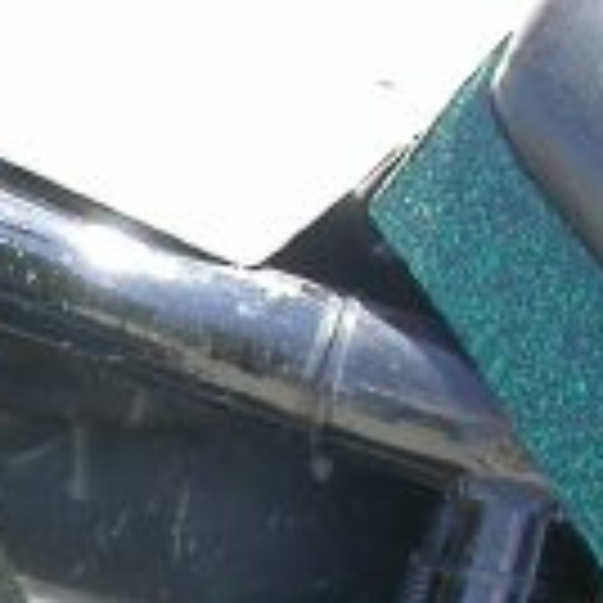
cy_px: 338
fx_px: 8120
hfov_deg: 4.2
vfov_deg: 4.3
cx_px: -639
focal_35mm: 412
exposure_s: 1/89.3
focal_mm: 16.2
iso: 100
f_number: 4
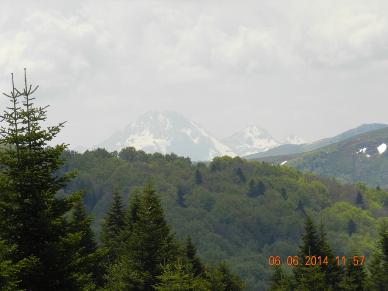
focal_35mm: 239
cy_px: 146
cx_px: 194
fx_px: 2679
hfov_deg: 8.3
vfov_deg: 6.2
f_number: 5.6
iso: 160
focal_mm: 42.4
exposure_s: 1/800
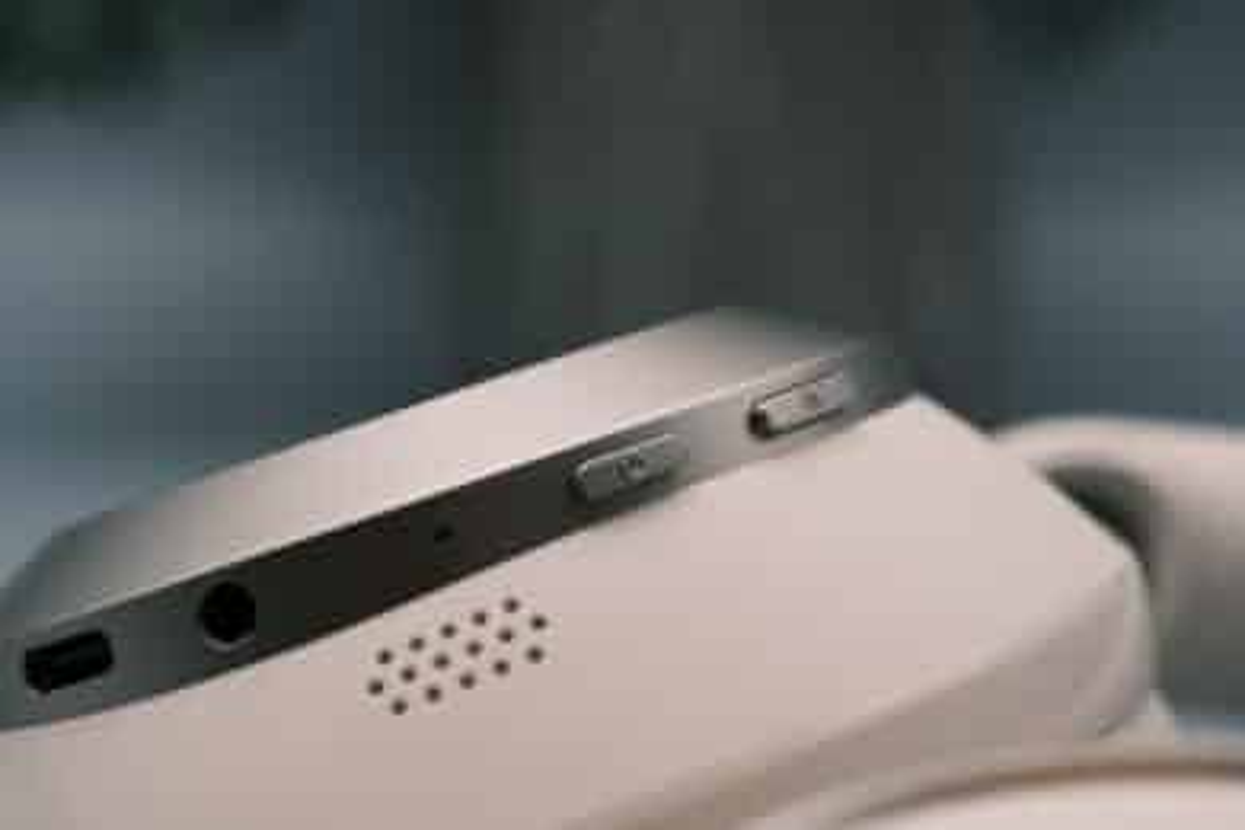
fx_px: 2594
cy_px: 415
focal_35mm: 75
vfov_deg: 18.2
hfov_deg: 27.0
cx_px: 622
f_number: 6.4
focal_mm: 50
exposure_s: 1/240
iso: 500
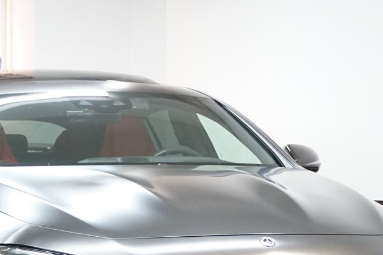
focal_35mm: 171
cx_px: 139
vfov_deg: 8.0
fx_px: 1819
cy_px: 212
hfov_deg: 12.0
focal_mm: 58
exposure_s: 1/100
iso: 2500
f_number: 4
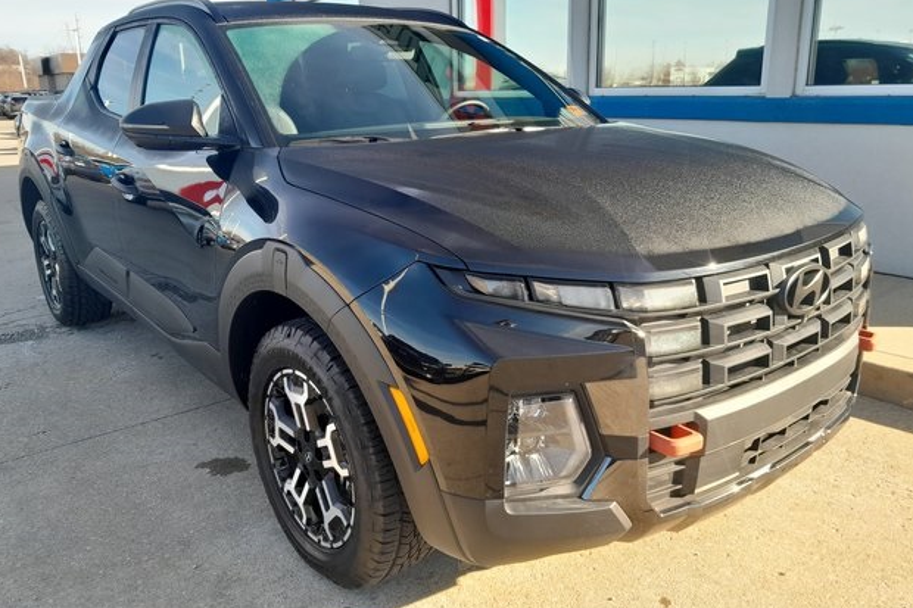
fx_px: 735
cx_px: 464
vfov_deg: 44.9
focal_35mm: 29
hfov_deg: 63.7
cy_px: 296
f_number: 1.8
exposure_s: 1/120
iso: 40
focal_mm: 4
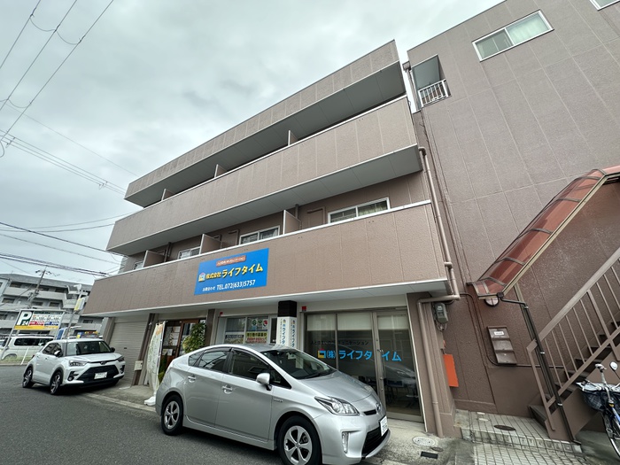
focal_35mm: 14
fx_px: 251
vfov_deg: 85.7
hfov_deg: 102.1
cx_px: 310
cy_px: 232
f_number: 2.2
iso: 40
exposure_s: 1/245
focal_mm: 2.22
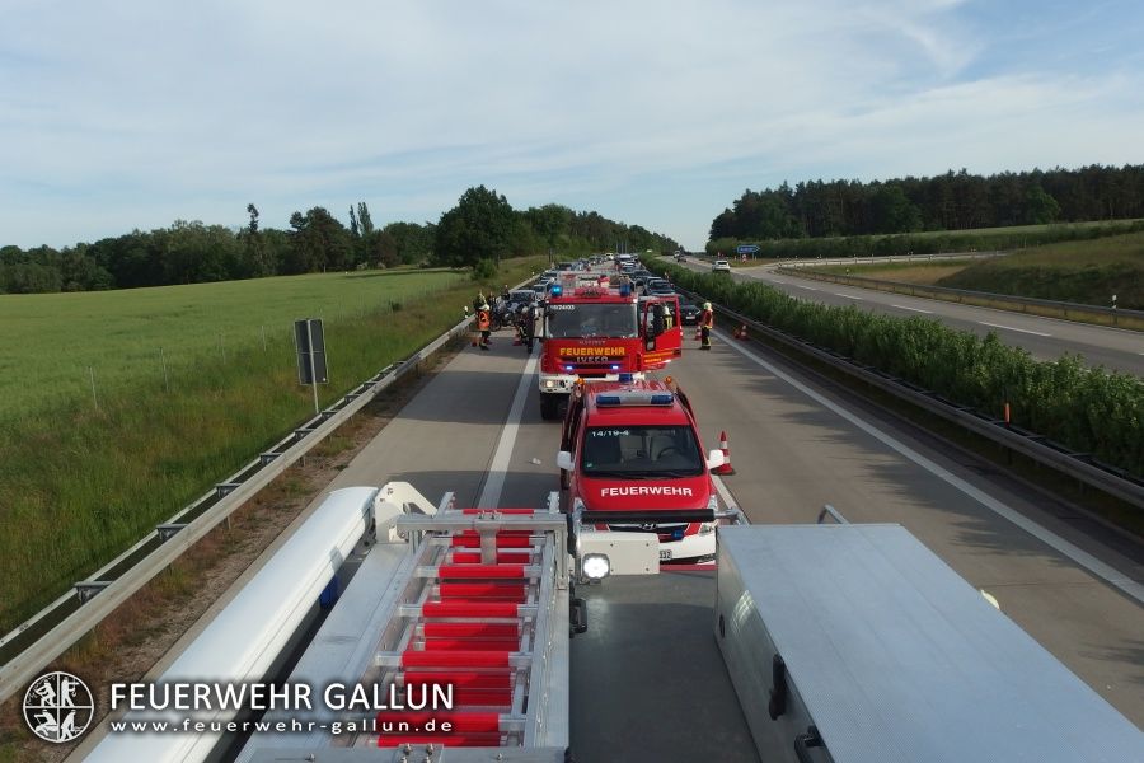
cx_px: 572
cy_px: 382
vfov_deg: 49.6
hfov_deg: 69.4
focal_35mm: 26
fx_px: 826
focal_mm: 4.7
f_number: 4.5
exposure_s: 1/800
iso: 100
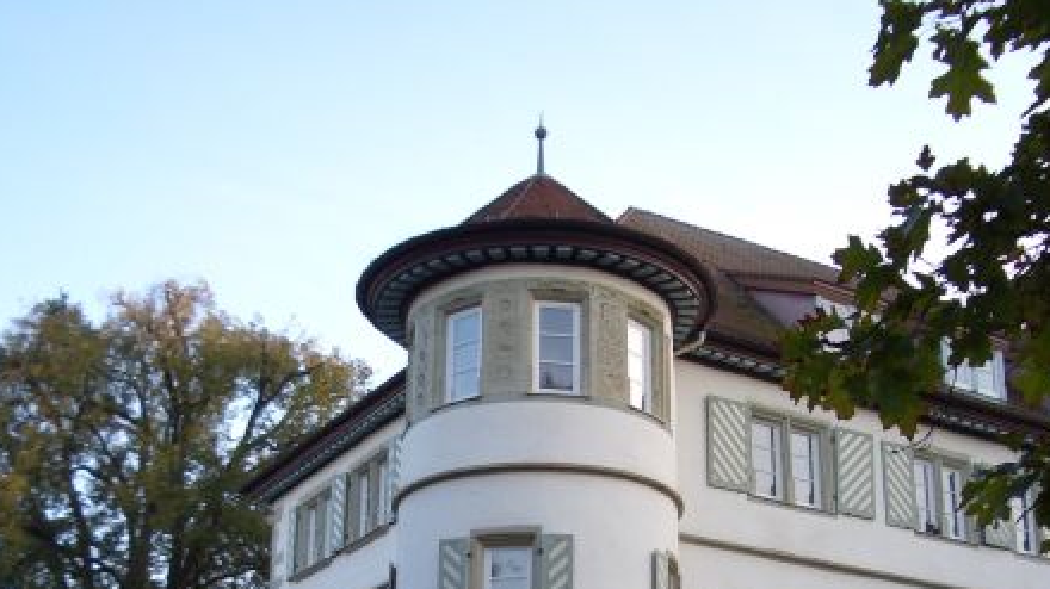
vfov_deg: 22.0
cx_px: 530
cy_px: 615
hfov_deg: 39.9
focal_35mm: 52
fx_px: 1447
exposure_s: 1/100
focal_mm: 5.8
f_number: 2.6
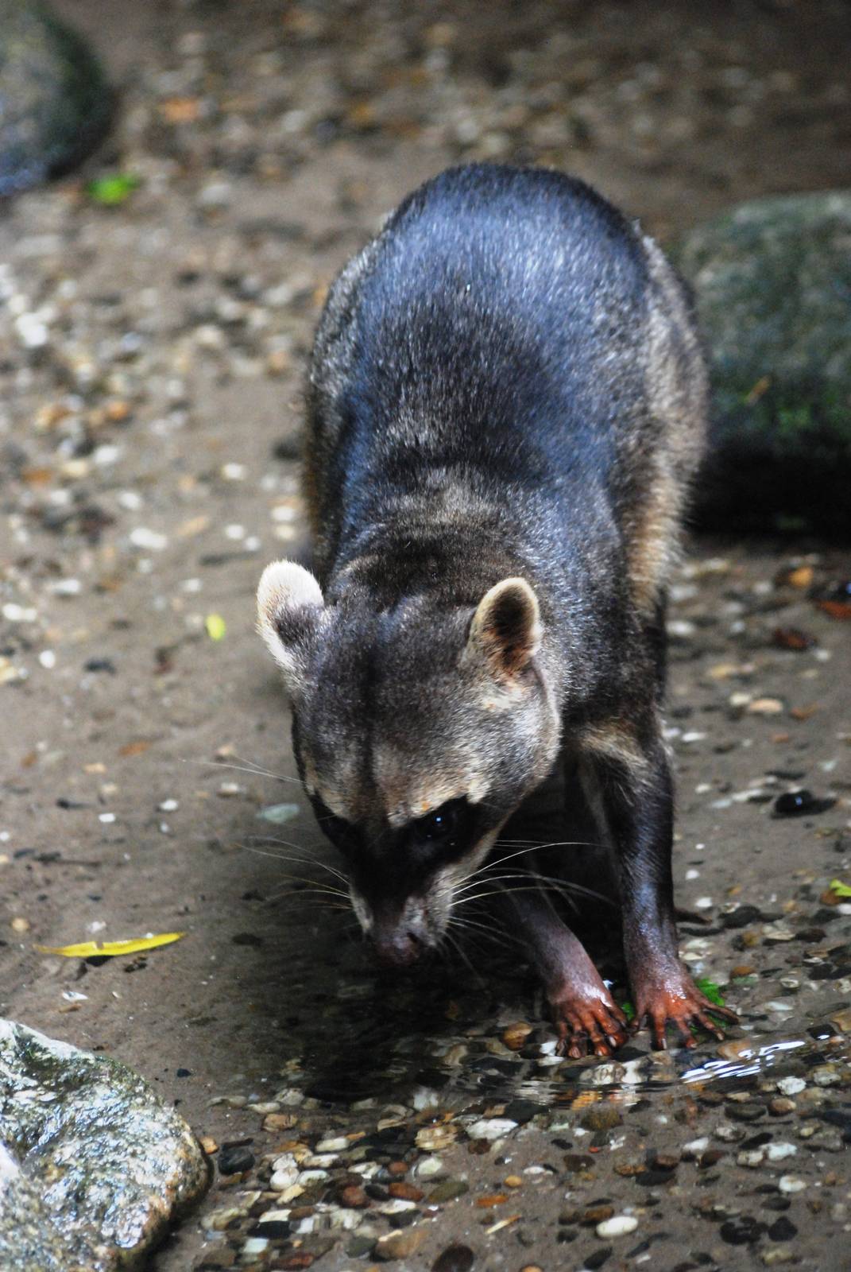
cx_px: 426
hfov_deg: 6.1
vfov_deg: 9.1
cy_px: 636
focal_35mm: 225
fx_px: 7955
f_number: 4.5
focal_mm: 150
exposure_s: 1/160
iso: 1600
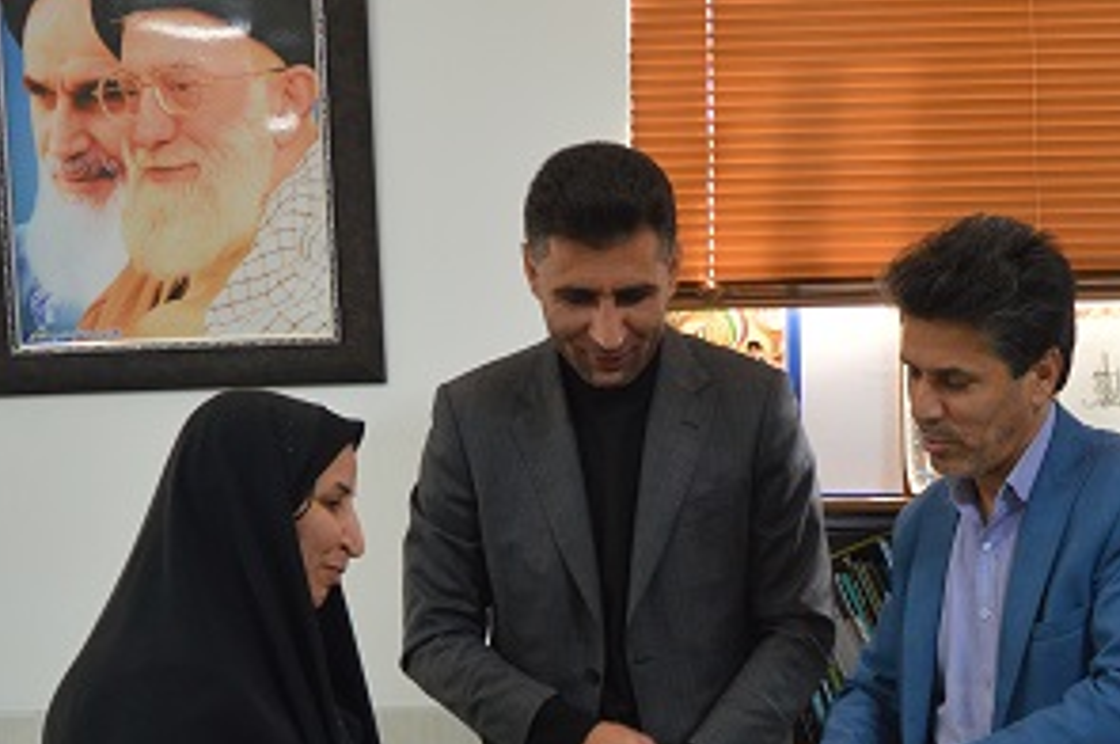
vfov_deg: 23.6
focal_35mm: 55
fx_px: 1709
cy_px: 725
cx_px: 957
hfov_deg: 34.7
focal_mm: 18
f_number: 3.5
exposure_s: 1/60
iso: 800
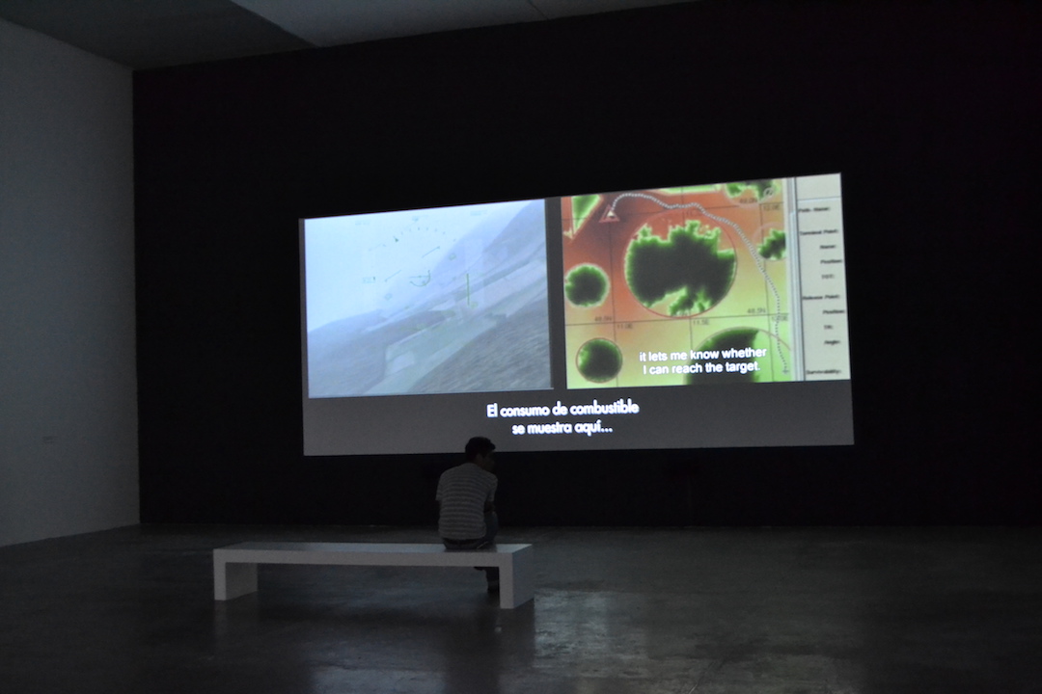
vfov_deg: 30.8
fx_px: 1259
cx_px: 521
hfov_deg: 45.0
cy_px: 347
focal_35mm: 44
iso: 3200
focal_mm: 29
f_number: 4.5
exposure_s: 1/8
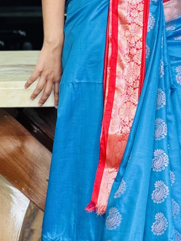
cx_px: 146
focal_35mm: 151
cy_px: 67
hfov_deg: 9.8
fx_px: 1053
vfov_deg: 13.0
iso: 250
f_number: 1.78
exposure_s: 1/50
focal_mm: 6.76
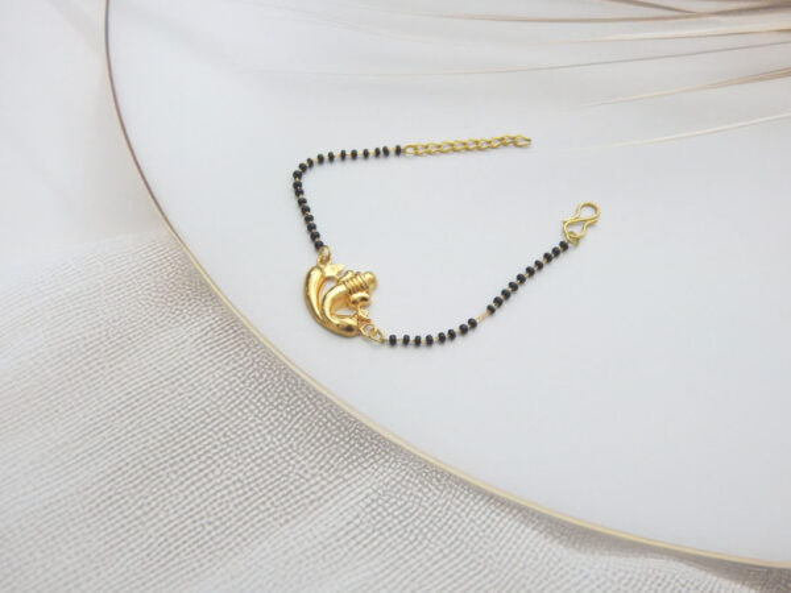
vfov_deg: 33.6
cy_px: 296
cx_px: 396
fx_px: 983
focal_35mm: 43
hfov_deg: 43.9
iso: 400
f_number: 3.6
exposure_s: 1/30
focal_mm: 7.7
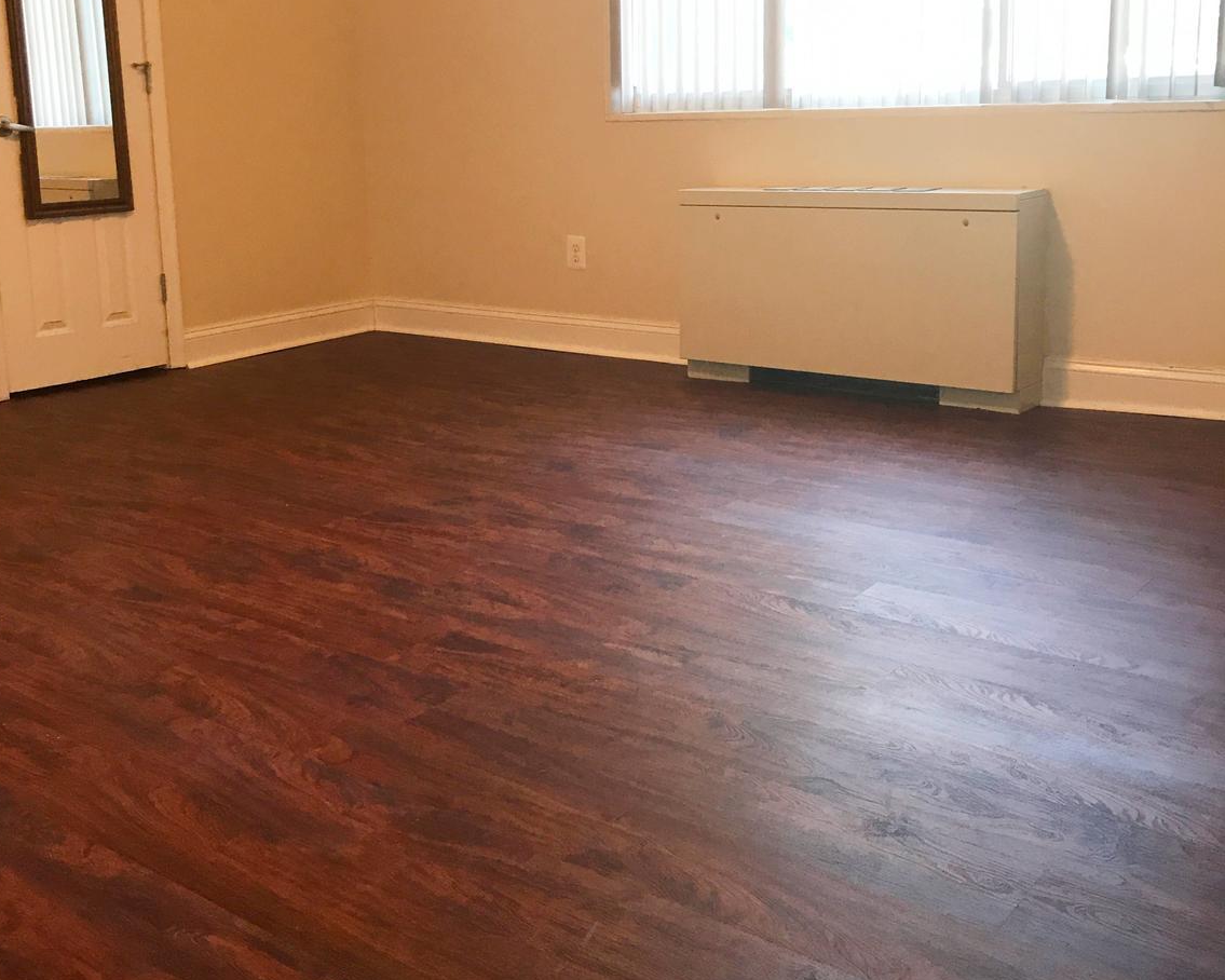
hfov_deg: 49.1
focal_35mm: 37
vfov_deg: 39.8
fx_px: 1341
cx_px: 605
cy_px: 363
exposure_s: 1/20
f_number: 1.8
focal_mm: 3.99
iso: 40
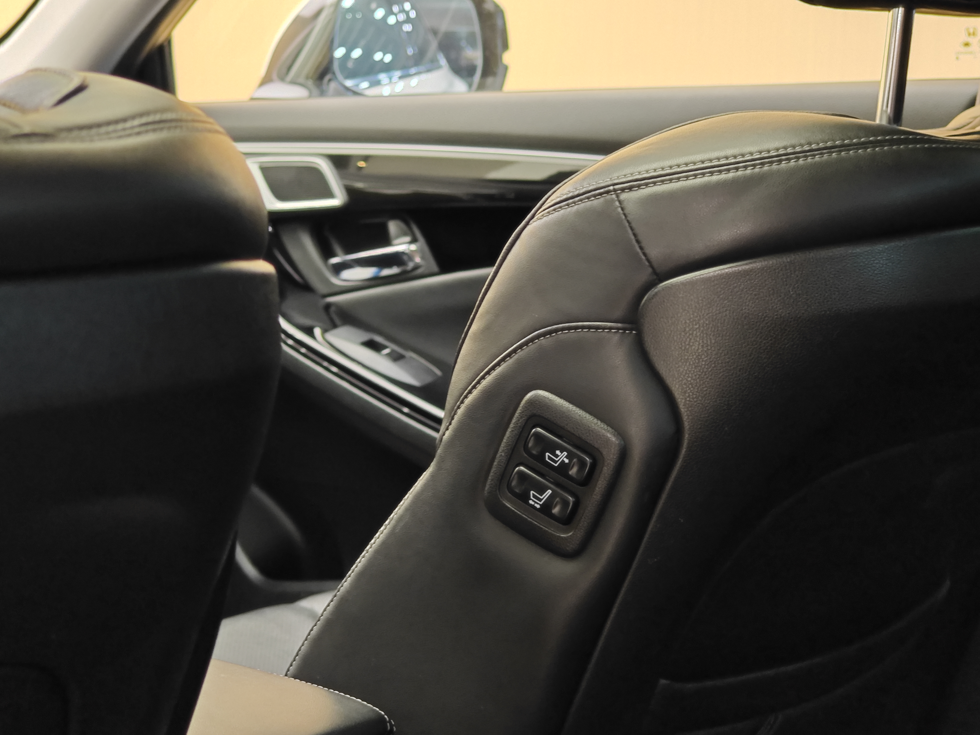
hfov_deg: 26.0
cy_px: 368
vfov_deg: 19.6
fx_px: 2123
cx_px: 490
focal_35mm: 75
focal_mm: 9.87
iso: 500
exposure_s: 1/20
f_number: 1.8
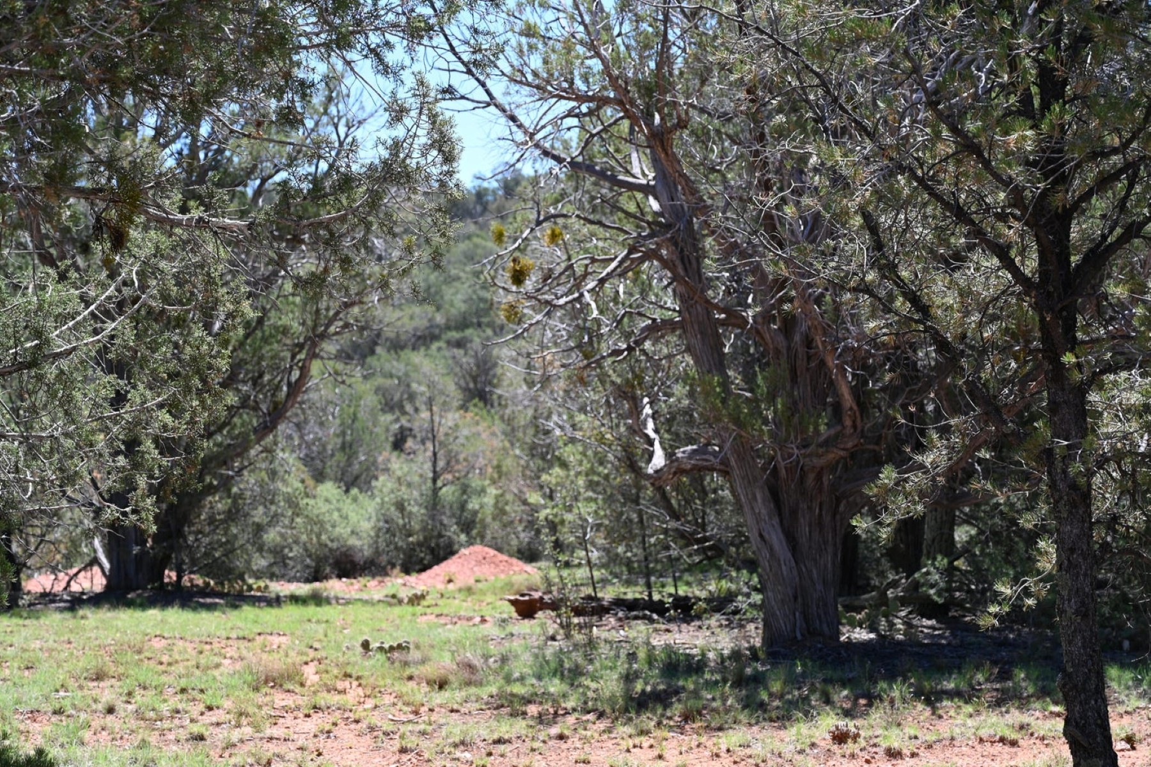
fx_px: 2238
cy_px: 384
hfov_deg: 28.8
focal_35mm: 70
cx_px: 576
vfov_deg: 19.5
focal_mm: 70
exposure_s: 1/250
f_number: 5.6
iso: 110
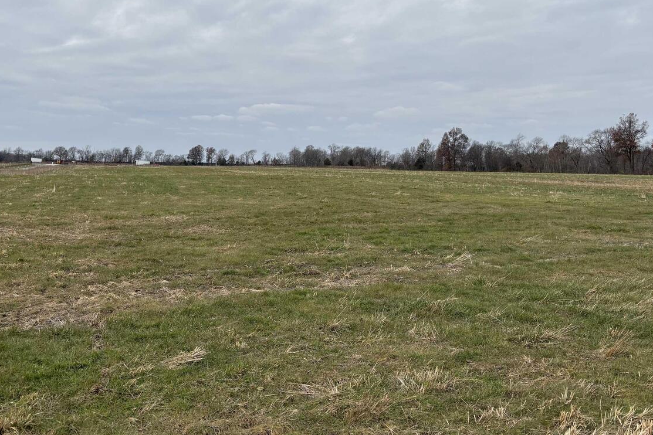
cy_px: 142
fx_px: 635
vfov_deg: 37.4
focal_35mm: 35
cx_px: 314
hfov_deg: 54.4
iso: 50
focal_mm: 5.96
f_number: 1.6
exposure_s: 1/3937
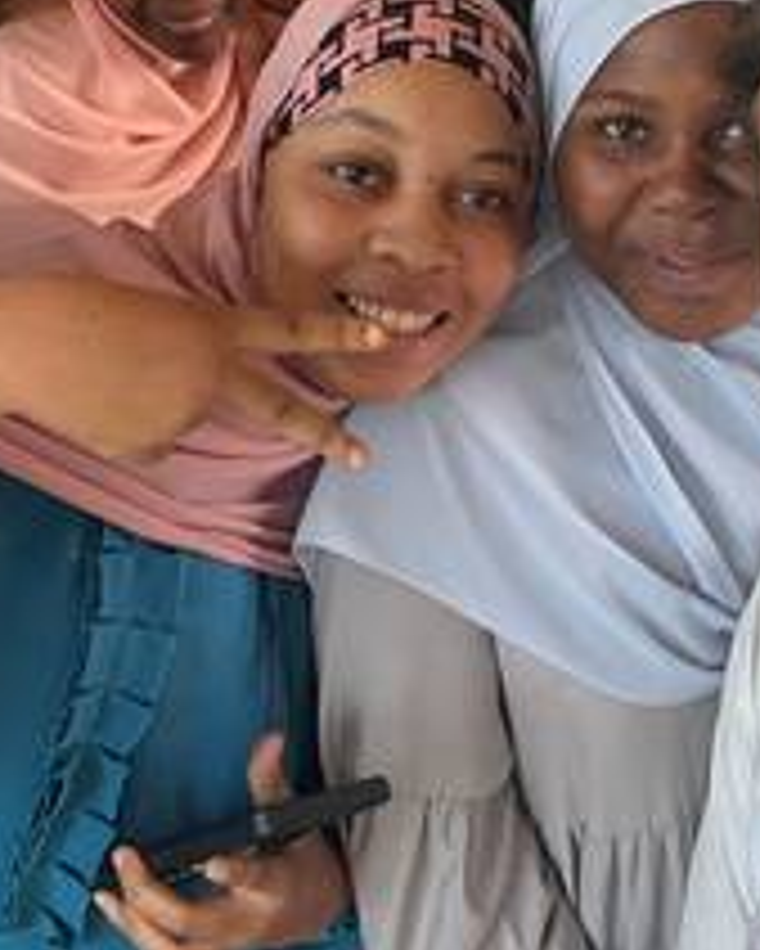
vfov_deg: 35.4
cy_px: 185
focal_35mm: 51
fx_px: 1433
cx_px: 391
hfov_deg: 29.7
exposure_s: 1/88
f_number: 2.2
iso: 100
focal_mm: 2.71
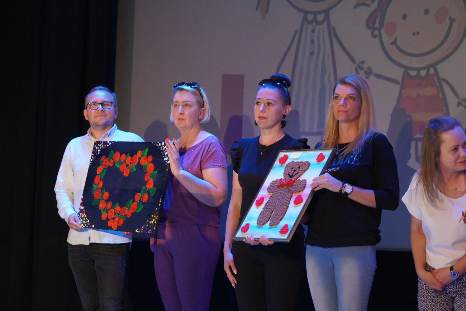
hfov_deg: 19.5
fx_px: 1359
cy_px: 156
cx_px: 233
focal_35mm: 105
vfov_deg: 13.0
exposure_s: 1/160
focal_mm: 105
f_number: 4
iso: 6400
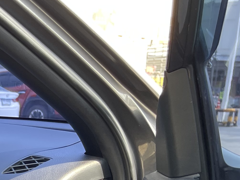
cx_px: -205
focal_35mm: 100
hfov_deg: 16.2
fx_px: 693
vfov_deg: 13.7
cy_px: 285
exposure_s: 1/158
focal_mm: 5.1
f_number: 1.6
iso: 32
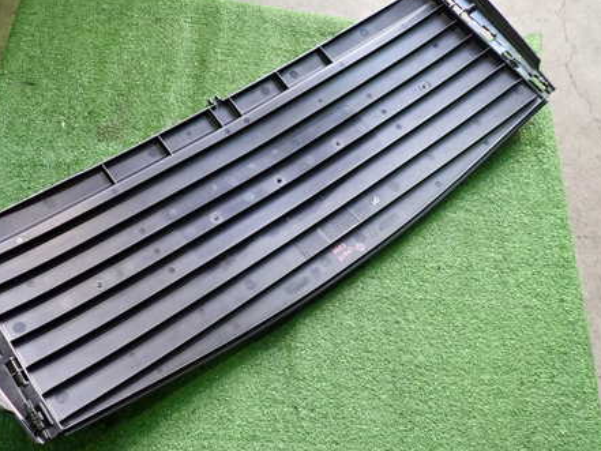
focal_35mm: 34
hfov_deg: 53.3
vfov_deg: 41.8
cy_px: 214
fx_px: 590
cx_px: 222
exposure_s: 1/30
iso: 200
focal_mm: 4.5
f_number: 2
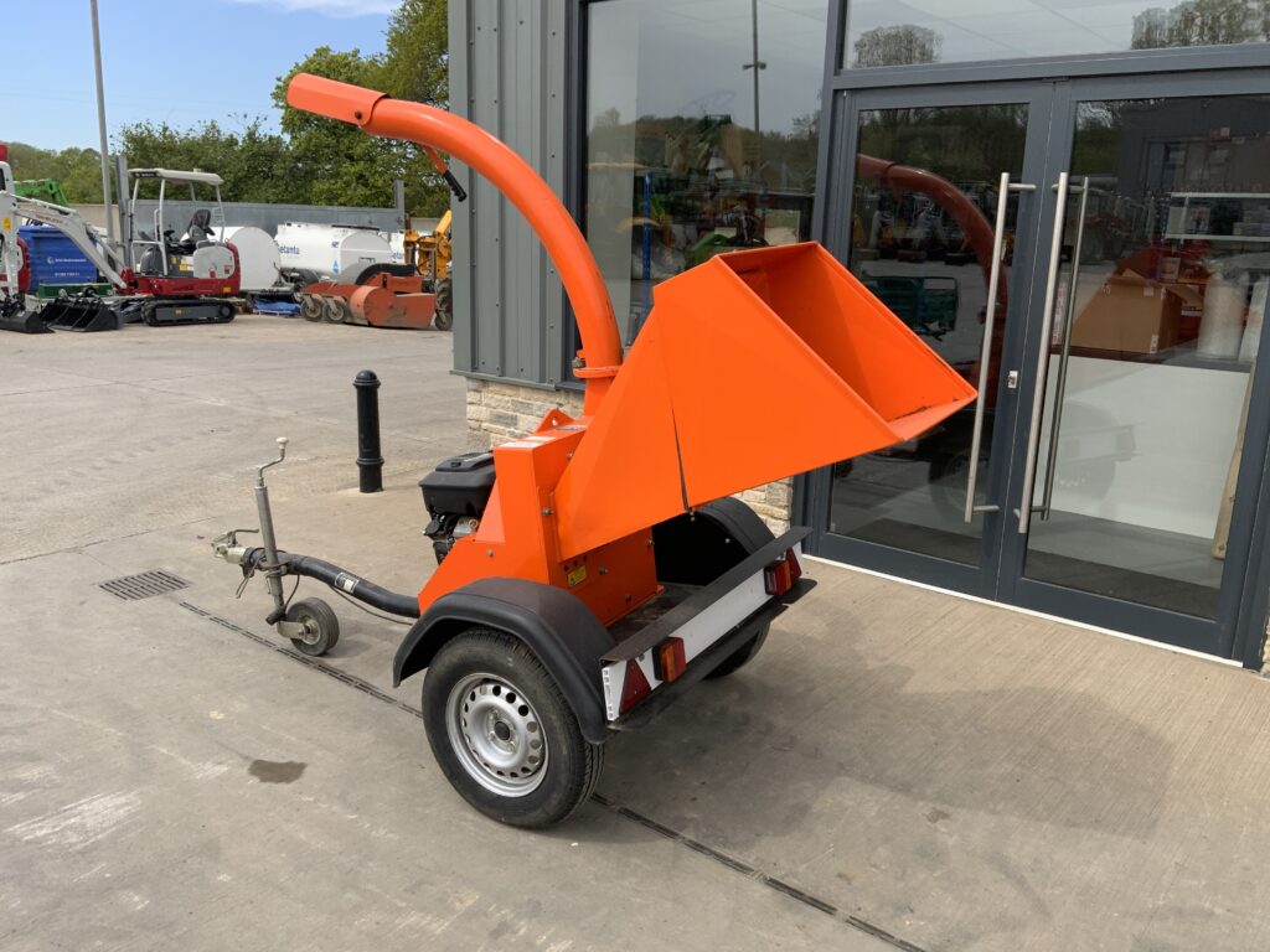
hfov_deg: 61.7
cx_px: 635
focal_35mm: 29
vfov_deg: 48.2
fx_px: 1064
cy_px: 476
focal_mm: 3
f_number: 1.8
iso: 16
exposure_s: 1/1098
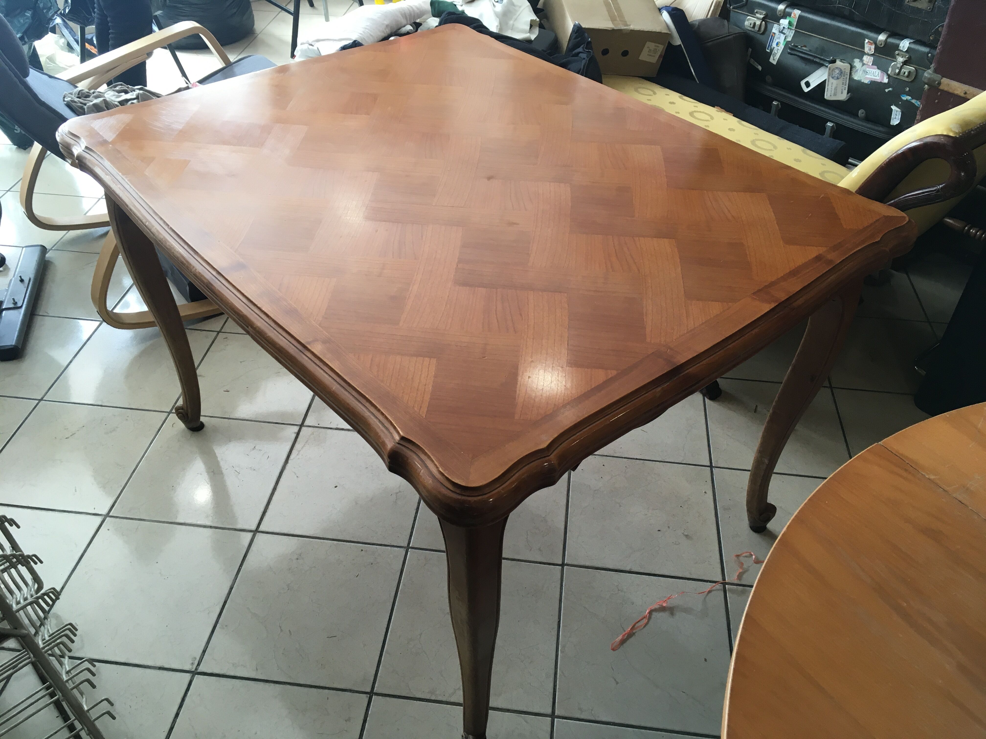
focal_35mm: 29
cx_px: 493
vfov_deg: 48.2
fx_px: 826
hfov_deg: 61.7
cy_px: 370
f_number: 2.2
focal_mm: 4.15
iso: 32
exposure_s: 1/33
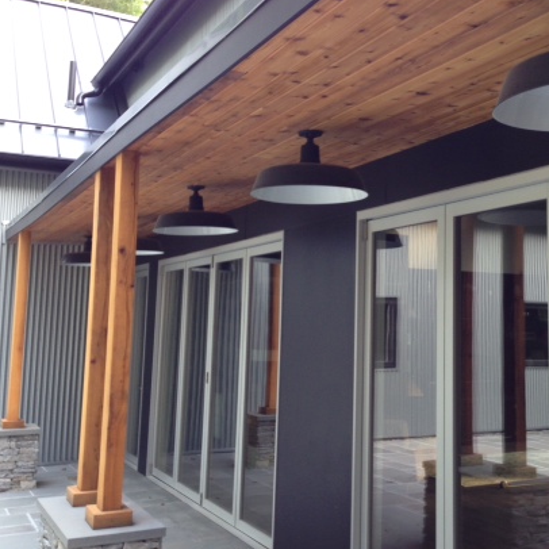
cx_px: 387
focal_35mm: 46
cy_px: 237
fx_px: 825
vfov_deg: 36.7
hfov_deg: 36.2
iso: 50
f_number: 2.4
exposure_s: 1/20
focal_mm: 4.12
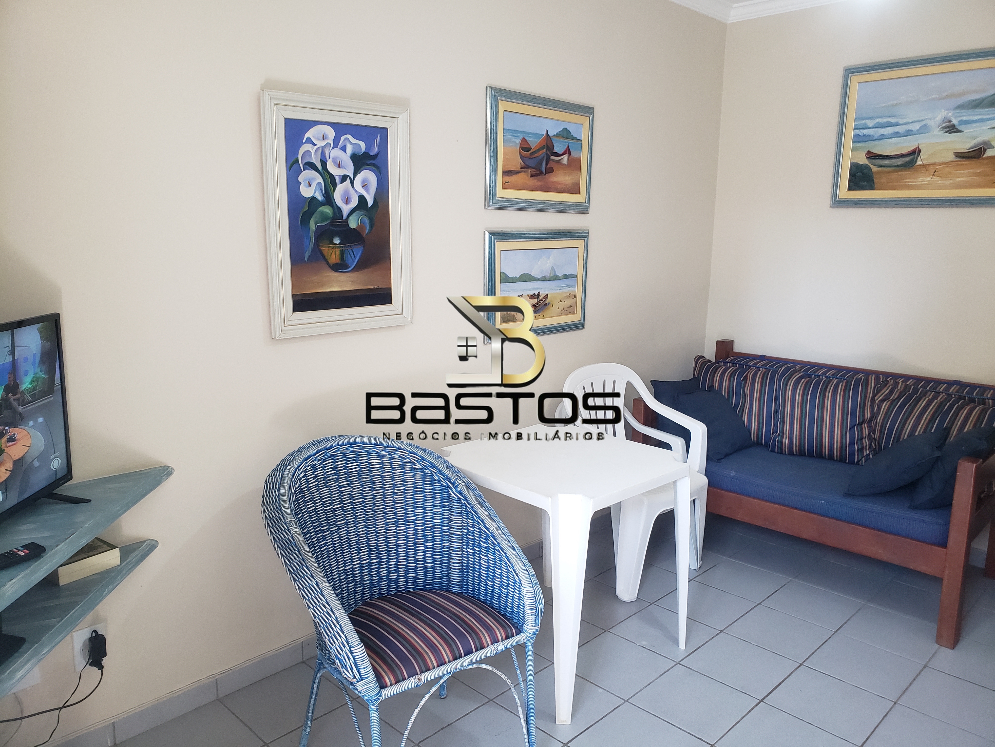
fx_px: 747
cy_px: 374
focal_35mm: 26
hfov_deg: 67.3
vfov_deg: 53.1
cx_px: 498
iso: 250
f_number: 2.4
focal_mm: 4.3
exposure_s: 1/60
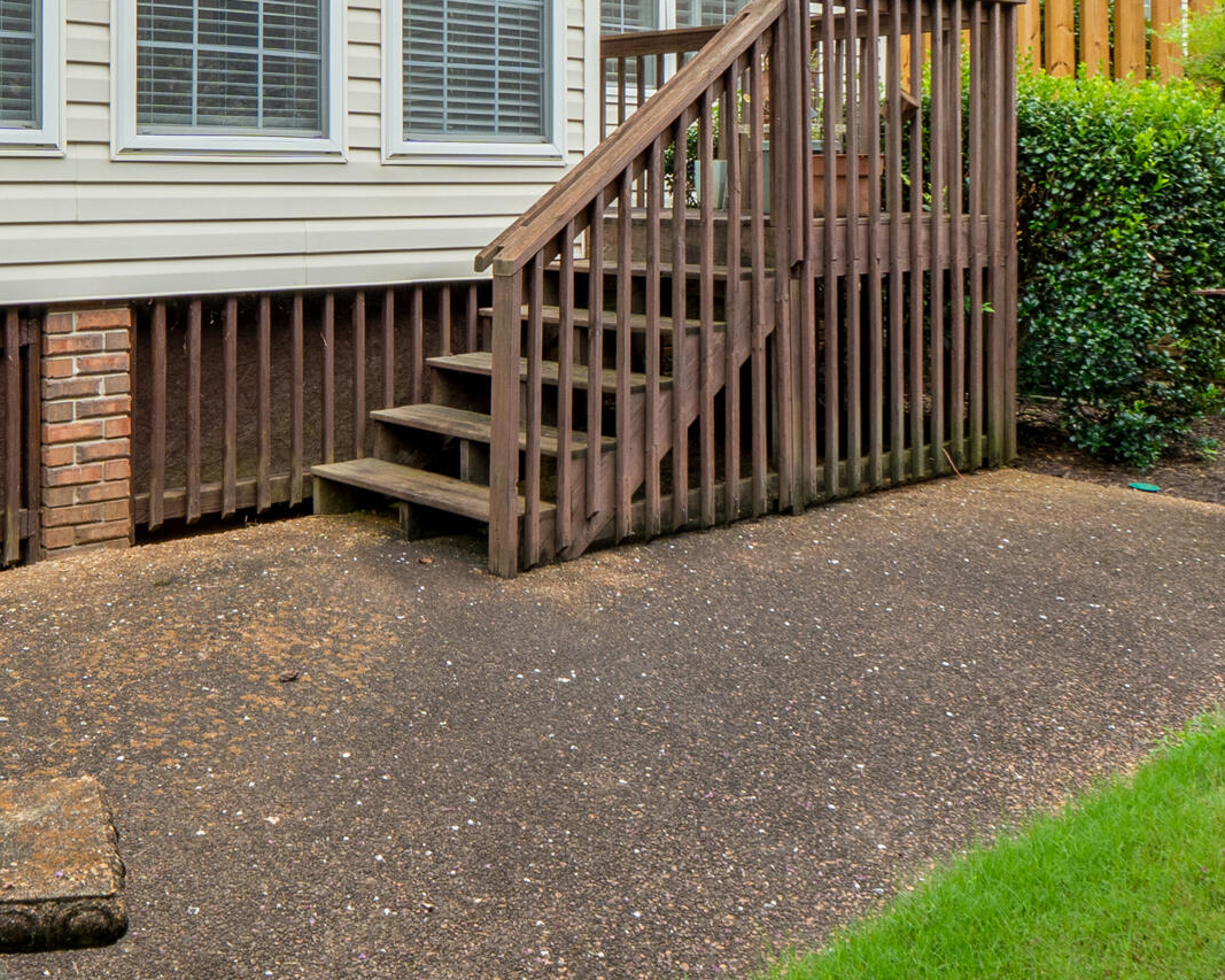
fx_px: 1595
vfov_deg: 32.6
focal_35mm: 44
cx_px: 442
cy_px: 119
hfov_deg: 41.6
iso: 250
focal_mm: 13.5
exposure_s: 1/40
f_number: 10
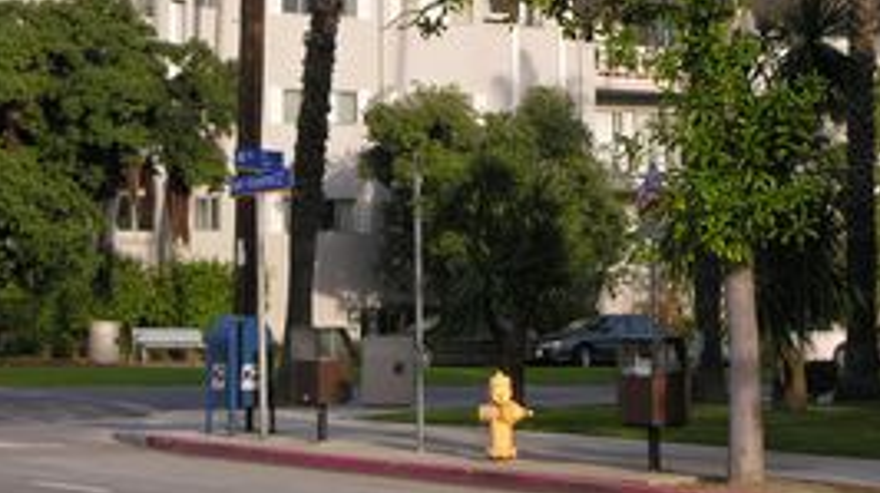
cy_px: 23
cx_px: 430
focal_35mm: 128
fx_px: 2984
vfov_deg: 9.4
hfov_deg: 16.8
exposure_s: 1/120
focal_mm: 19.8
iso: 50
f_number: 6.1
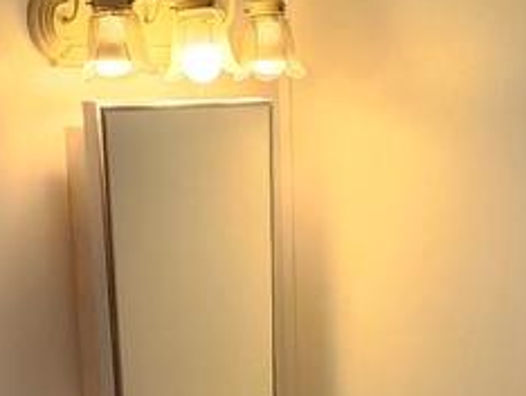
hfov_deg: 24.4
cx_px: 243
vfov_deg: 16.8
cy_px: 592
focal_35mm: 80
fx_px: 1217
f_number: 2.2
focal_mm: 2.2
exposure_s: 1/60
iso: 64
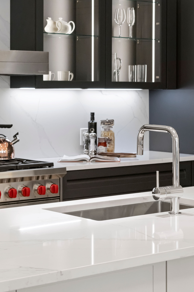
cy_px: 83
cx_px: 143
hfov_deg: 14.4
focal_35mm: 95
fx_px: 768
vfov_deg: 21.3
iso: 400
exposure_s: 1/100
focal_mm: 50
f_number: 6.3
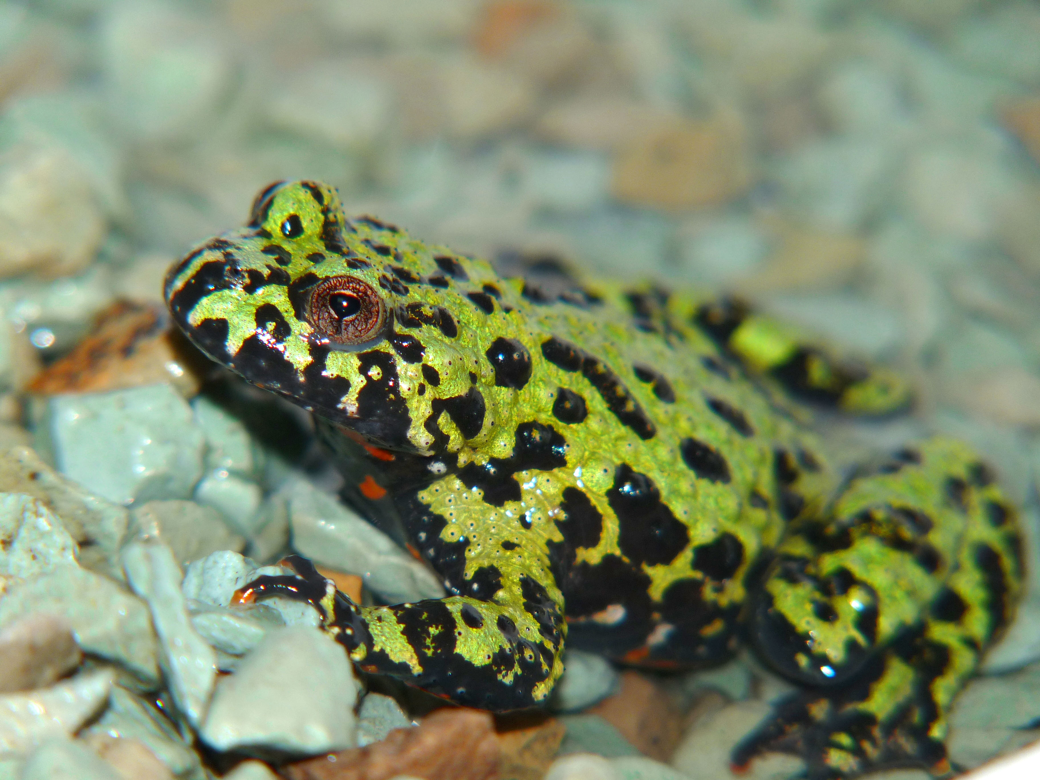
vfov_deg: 5.1
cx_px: 520
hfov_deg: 6.8
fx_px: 8803
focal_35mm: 293
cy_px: 390
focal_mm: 52.1
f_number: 3.7
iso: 100
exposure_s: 1/125
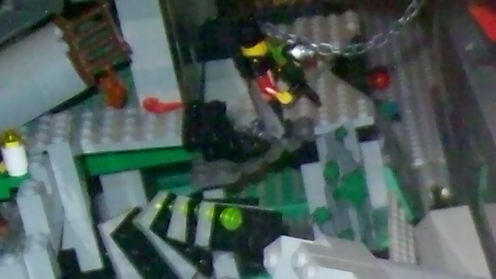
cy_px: 521
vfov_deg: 8.5
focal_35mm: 137
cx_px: 807
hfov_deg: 14.3
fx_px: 1802
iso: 200
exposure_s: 1/128
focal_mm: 6
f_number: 2.7
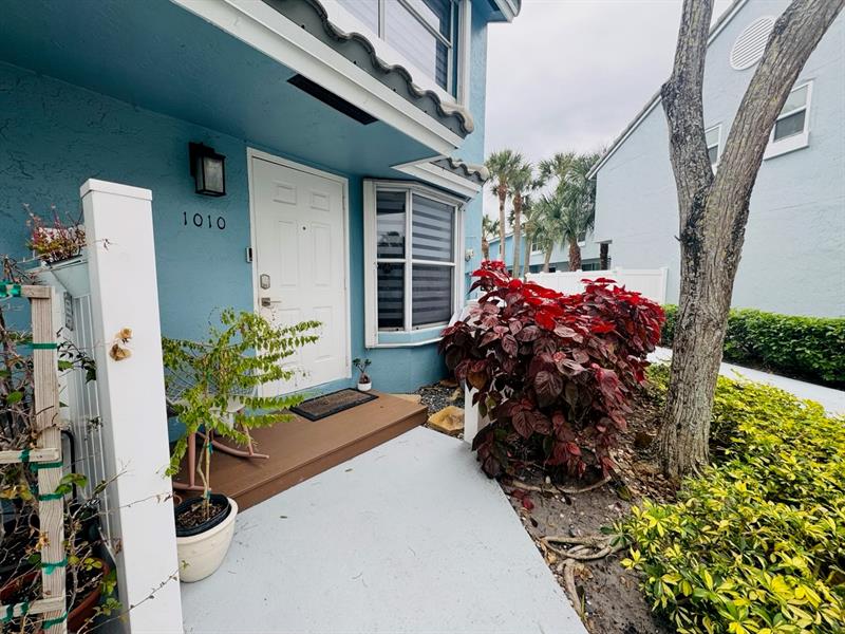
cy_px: 317
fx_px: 342
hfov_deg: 102.1
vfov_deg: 85.7
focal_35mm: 14
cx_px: 422
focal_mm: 2.22
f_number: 2.2
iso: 40
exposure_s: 1/187
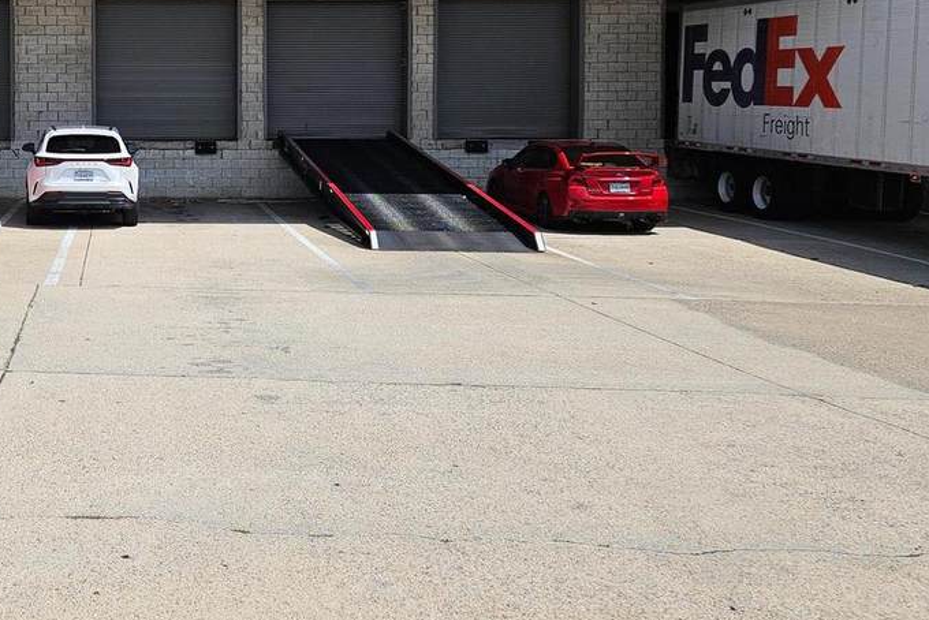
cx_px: 133
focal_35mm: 45
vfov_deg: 29.4
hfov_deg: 40.9
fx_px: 1162
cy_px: 149
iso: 25
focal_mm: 5.4
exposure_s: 1/3300
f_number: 1.8
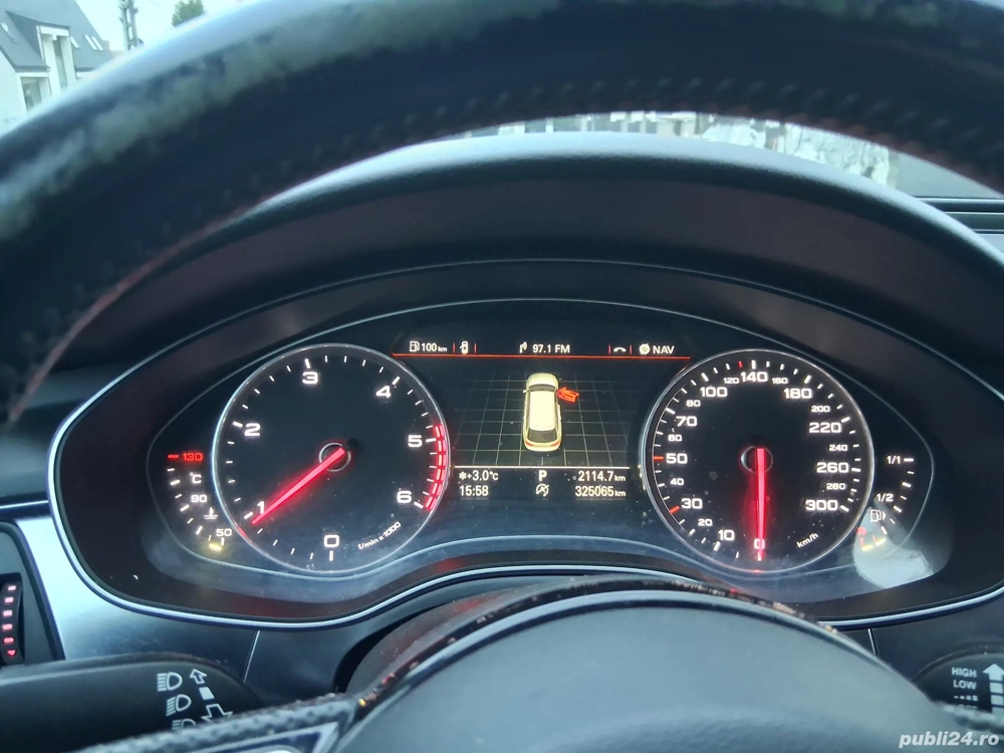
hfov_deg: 67.3
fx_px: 754
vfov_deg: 53.1
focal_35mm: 26
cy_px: 376
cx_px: 502
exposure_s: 1/25
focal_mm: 3.98
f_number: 1.8
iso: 640
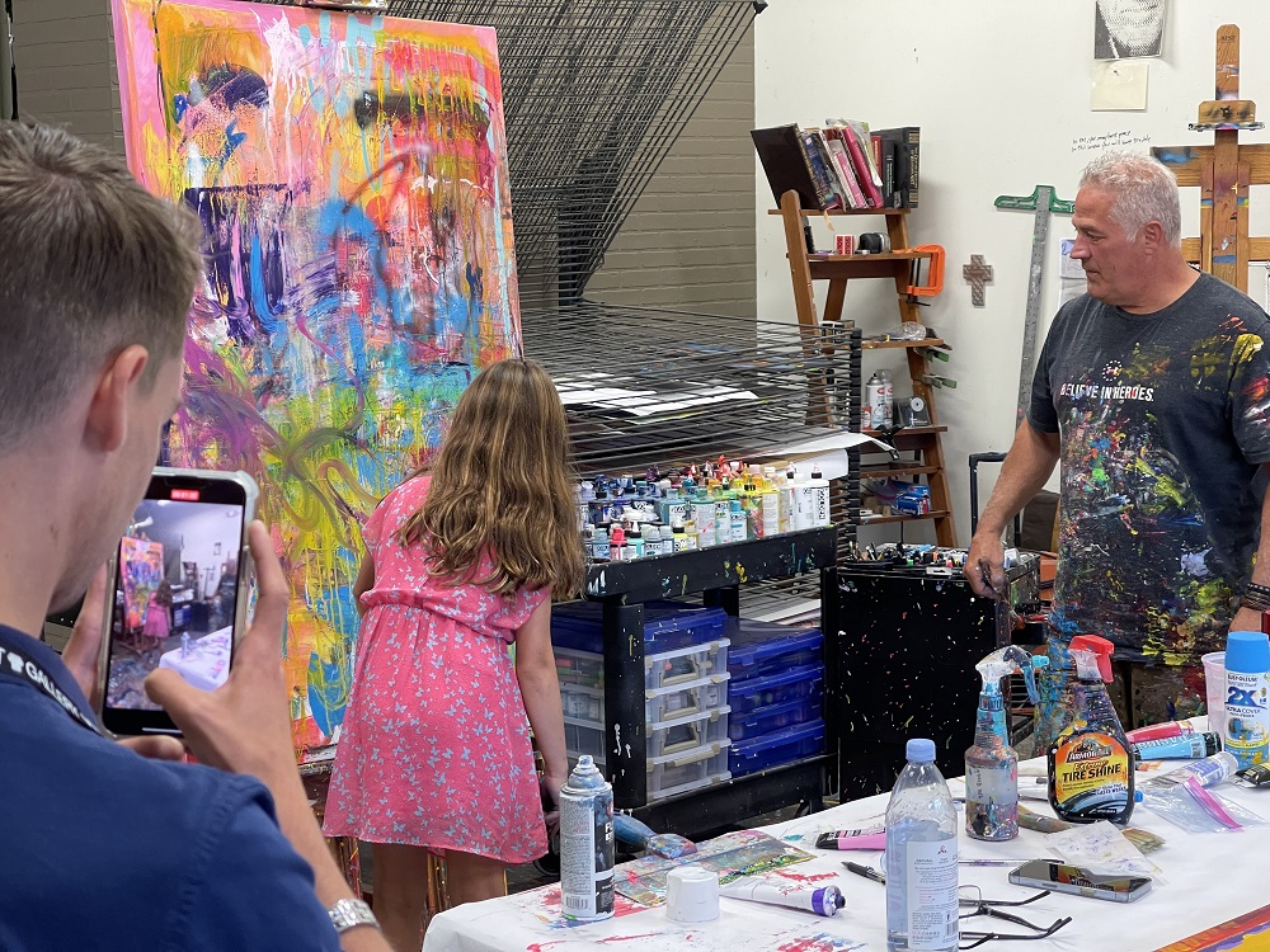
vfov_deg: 22.9
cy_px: 476
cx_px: 635
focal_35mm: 64
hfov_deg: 30.3
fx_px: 2348
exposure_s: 1/120
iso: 160
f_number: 2.2
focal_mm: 7.5
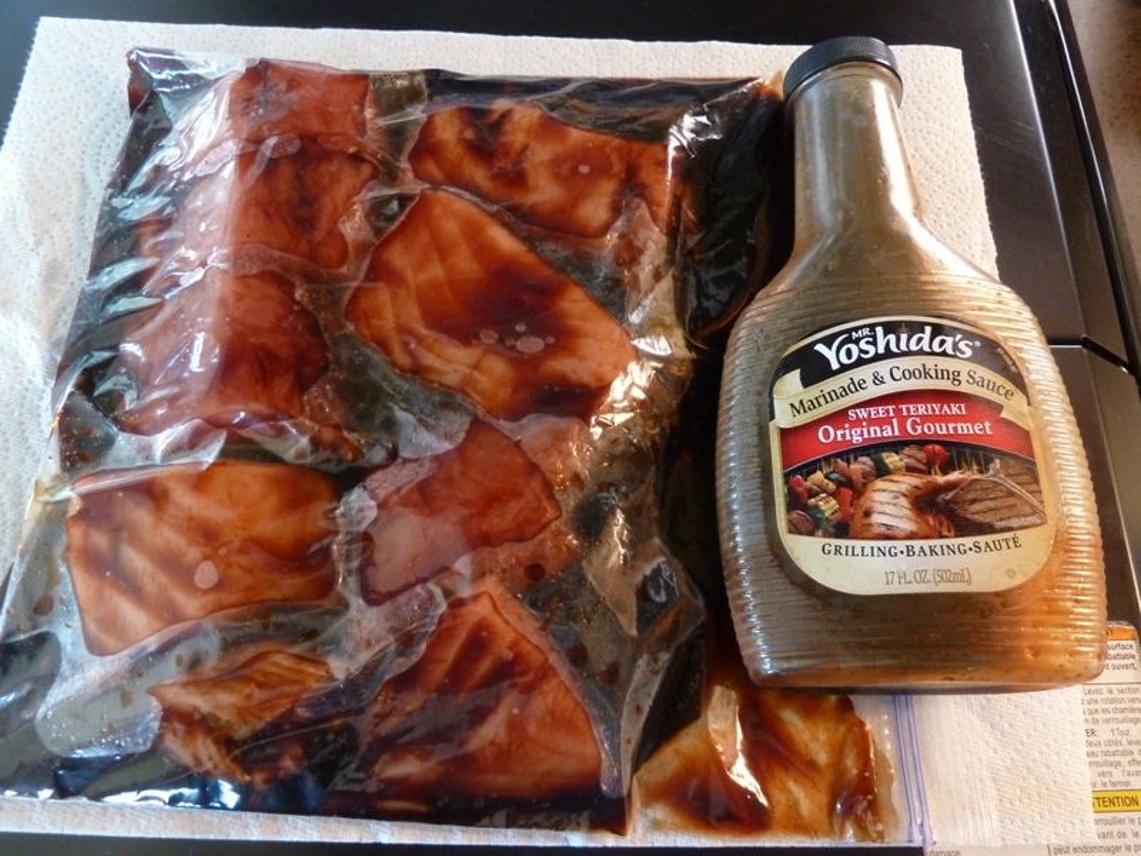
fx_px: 824
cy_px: 428
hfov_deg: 69.4
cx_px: 570
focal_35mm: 25
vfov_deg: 54.9
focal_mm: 4.1
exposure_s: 1/6
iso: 400
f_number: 3.3
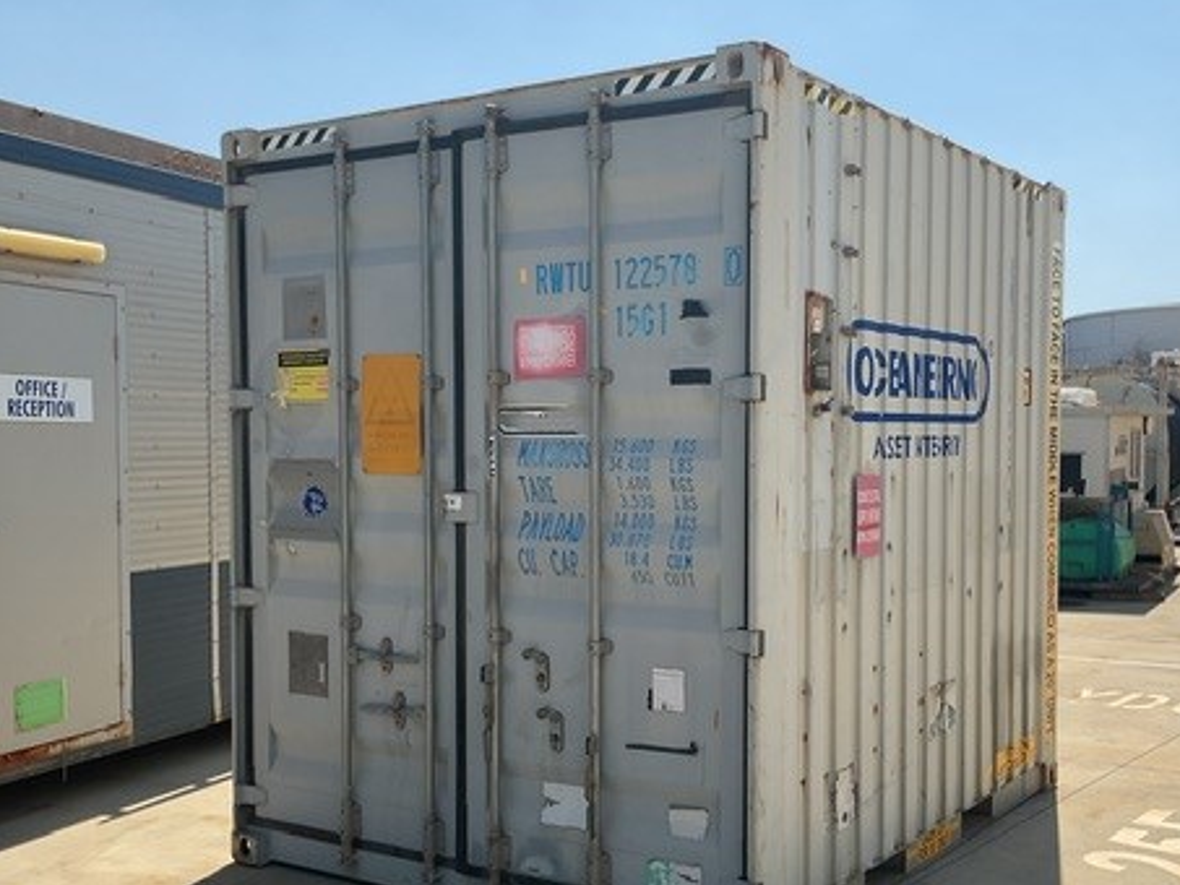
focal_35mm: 41
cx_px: 703
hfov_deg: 45.5
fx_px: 1398
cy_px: 515
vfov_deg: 35.1
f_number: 1.8
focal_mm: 3
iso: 16
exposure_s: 1/2667
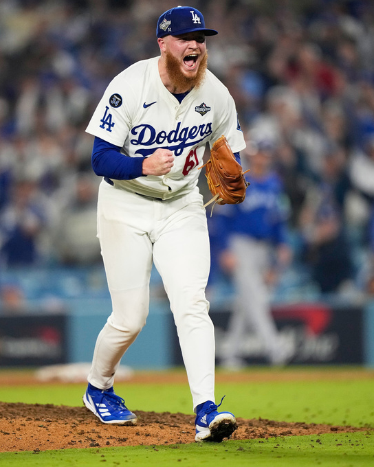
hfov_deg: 2.7
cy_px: 233
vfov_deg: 3.4
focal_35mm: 565
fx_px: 7817
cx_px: 138
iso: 3200
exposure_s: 1/3200
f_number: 2.8
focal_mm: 400
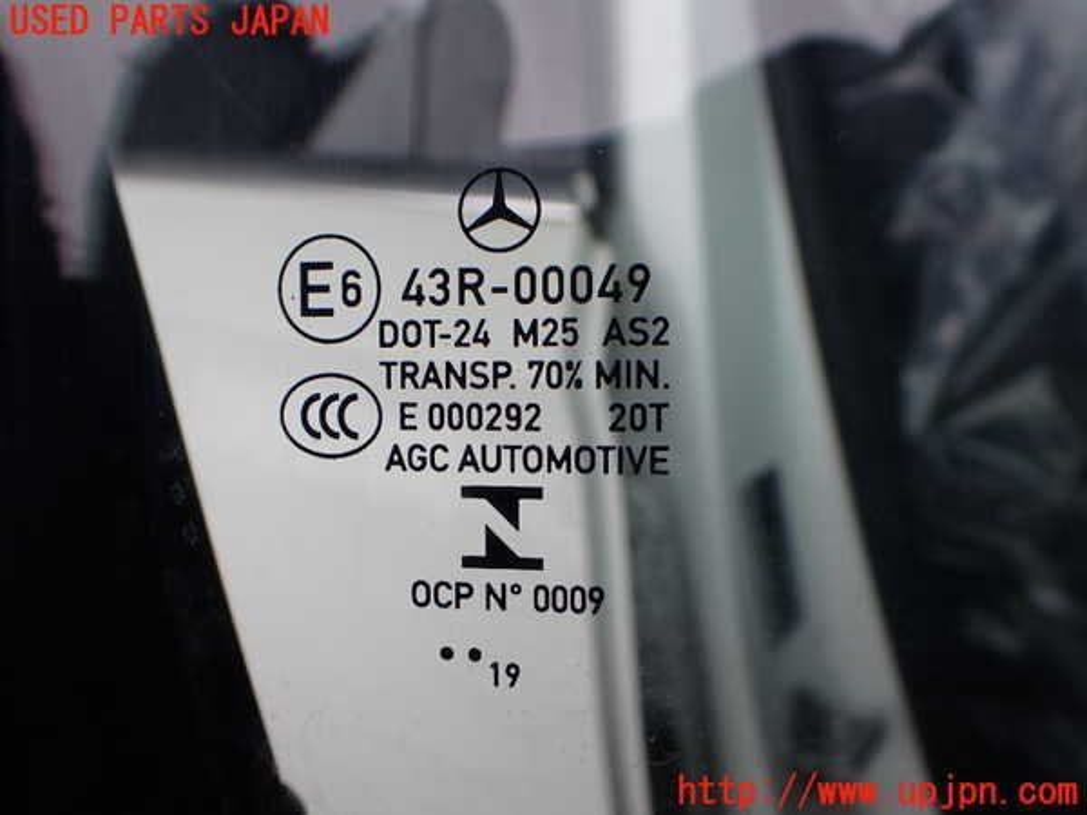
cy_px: 408
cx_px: 544
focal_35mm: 30
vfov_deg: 46.8
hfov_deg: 60.0
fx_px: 942
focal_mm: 5.4
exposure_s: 1/160
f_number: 3.2
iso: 100
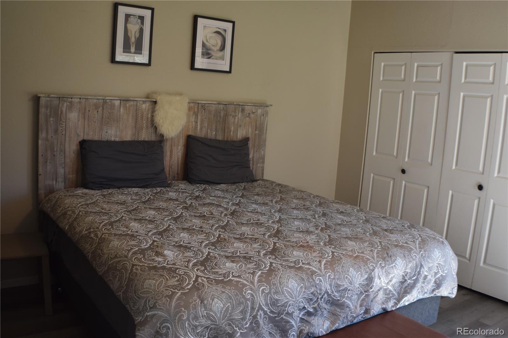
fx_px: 614
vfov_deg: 30.8
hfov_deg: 45.0
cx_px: 254
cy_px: 169
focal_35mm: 44
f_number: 4.2
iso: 400
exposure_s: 1/60
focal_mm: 29
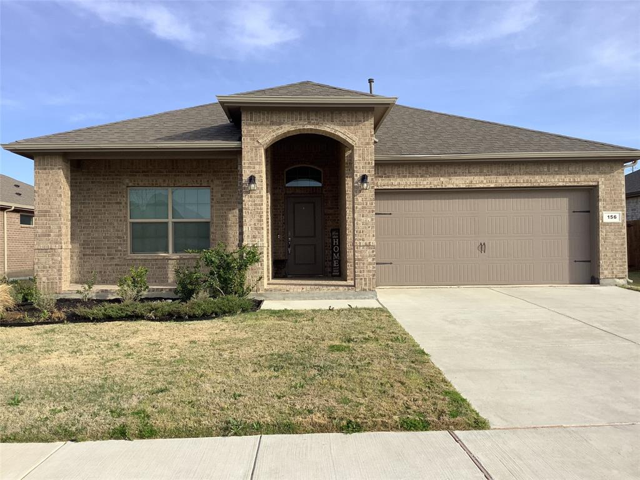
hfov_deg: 58.4
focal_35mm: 31
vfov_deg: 45.4
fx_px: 573
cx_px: 320
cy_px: 240
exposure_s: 1/769
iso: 25
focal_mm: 3.3
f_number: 2.4
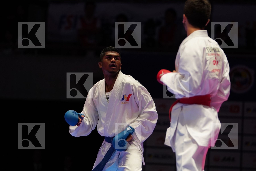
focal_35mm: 228
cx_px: 128
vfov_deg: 6.0
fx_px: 1621
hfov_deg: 9.0
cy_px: 86
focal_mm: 152
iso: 1600
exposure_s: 1/1000
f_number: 2.8
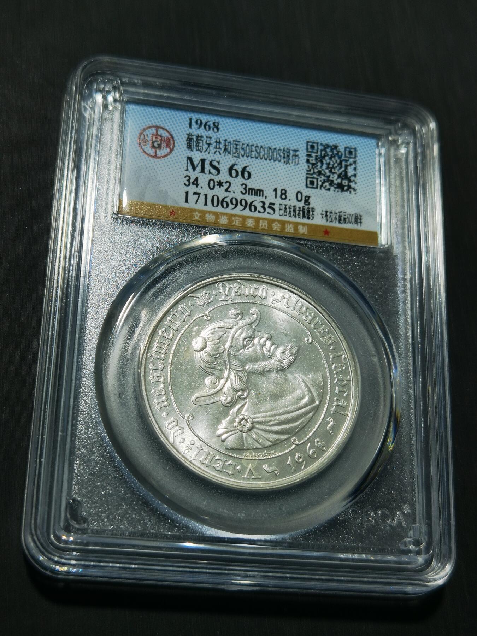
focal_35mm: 54
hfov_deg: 27.0
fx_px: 992
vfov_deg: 35.5
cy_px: 318
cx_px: 238
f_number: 1.9
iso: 50
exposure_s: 1/100
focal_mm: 6.67
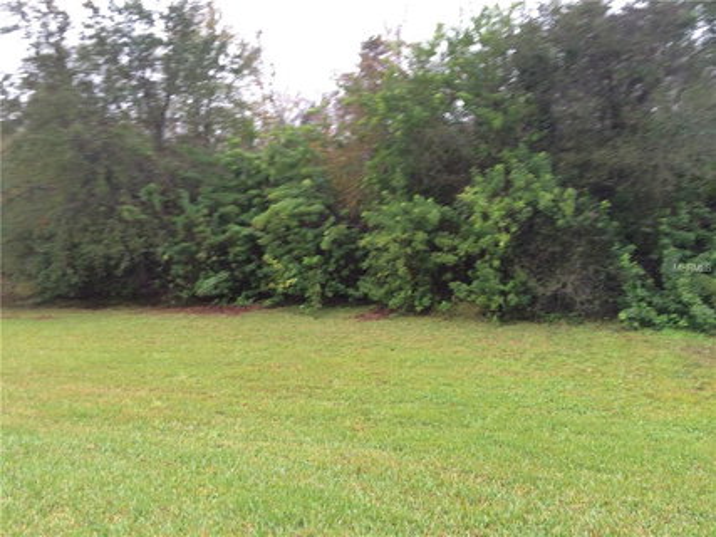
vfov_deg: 48.2
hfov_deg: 61.7
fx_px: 600
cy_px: 268
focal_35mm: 29
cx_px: 358
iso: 32
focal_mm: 4.15
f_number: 2.2
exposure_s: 1/60
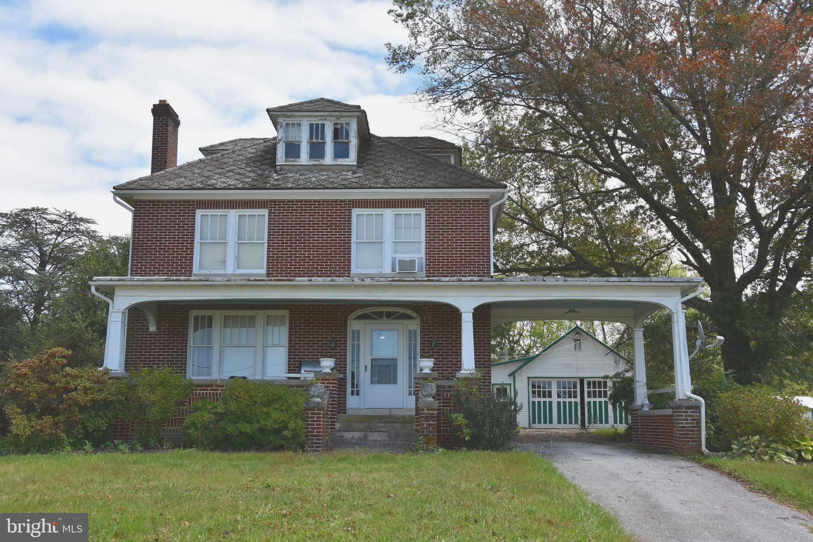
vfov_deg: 34.2
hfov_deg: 49.6
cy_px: 271
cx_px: 406
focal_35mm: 39
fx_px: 881
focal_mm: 26
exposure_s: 1/250
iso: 100
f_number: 6.3
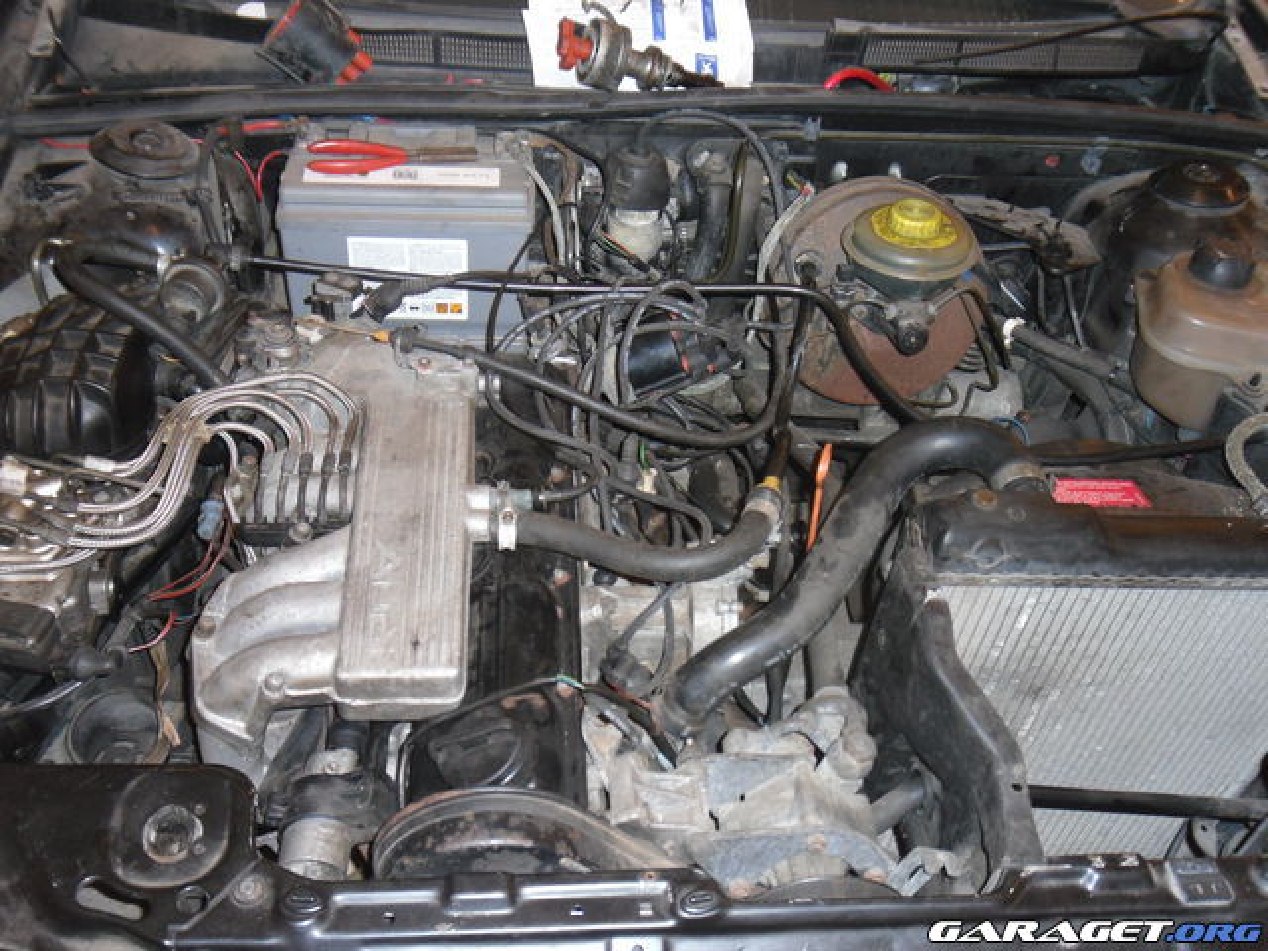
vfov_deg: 40.7
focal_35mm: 35
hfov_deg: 52.6
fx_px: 1282
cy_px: 476
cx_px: 634
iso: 200
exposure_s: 1/45
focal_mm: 6.36
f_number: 3.8
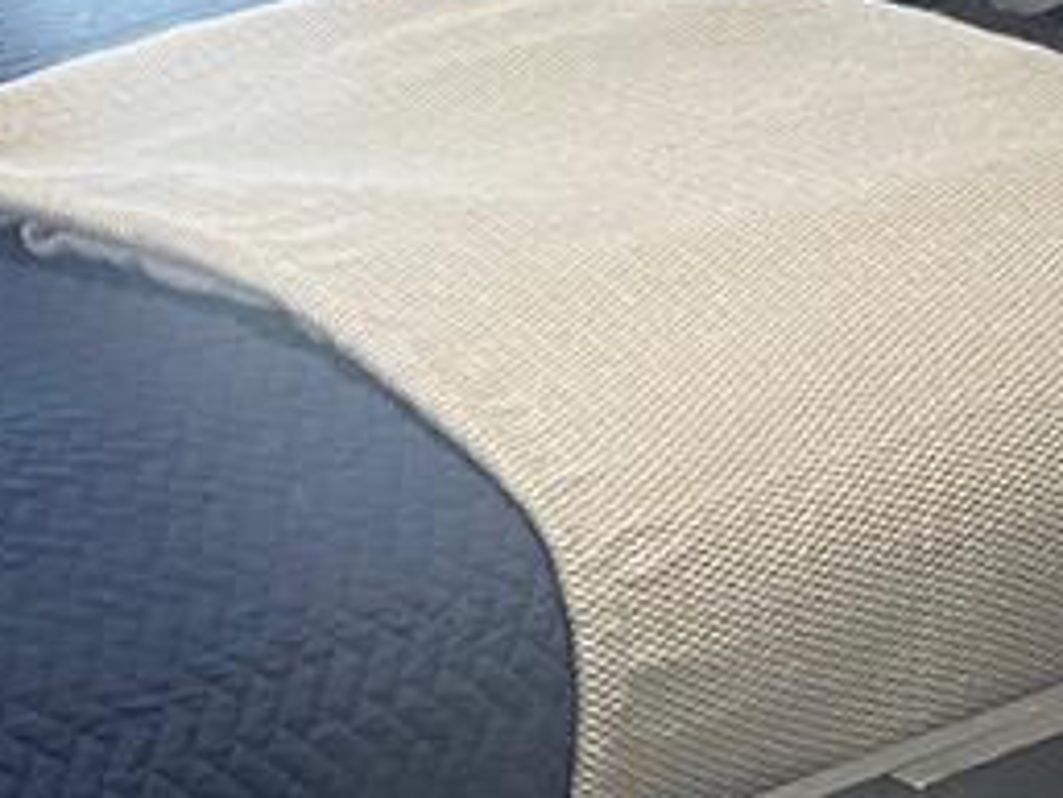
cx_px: 567
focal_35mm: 207
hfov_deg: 9.6
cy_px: -120
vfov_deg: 7.1
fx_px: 6360
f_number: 1.8
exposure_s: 1/60
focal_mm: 4.25
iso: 125
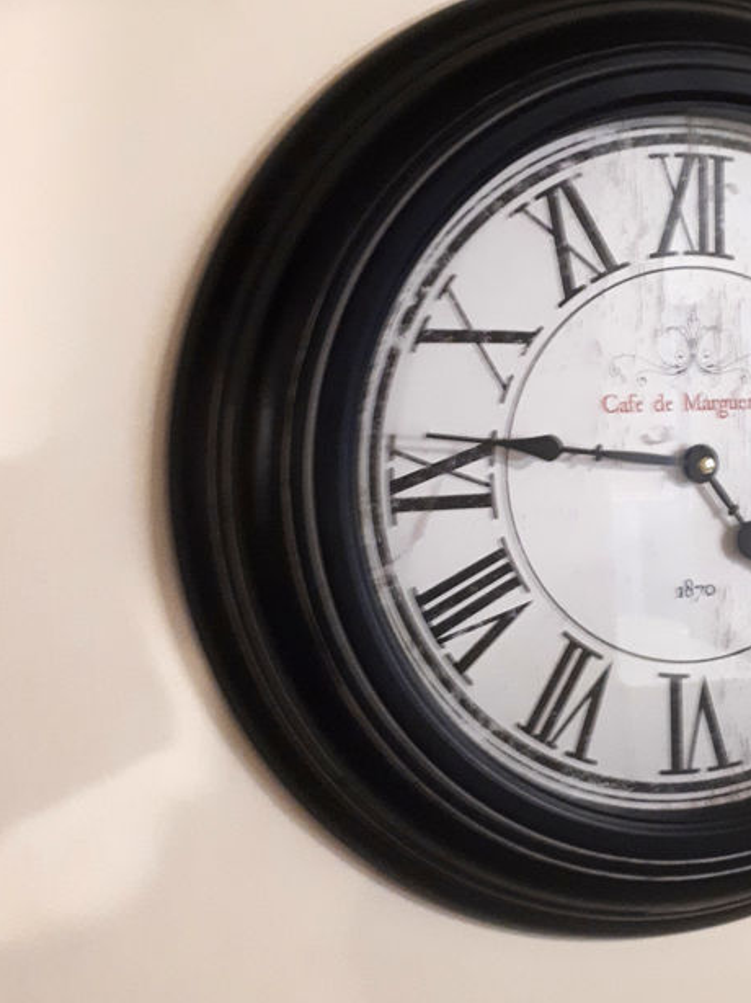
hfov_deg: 31.9
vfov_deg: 42.9
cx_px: 607
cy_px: 449
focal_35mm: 44
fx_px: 1274
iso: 400
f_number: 1.9
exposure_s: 1/15
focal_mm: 3.6
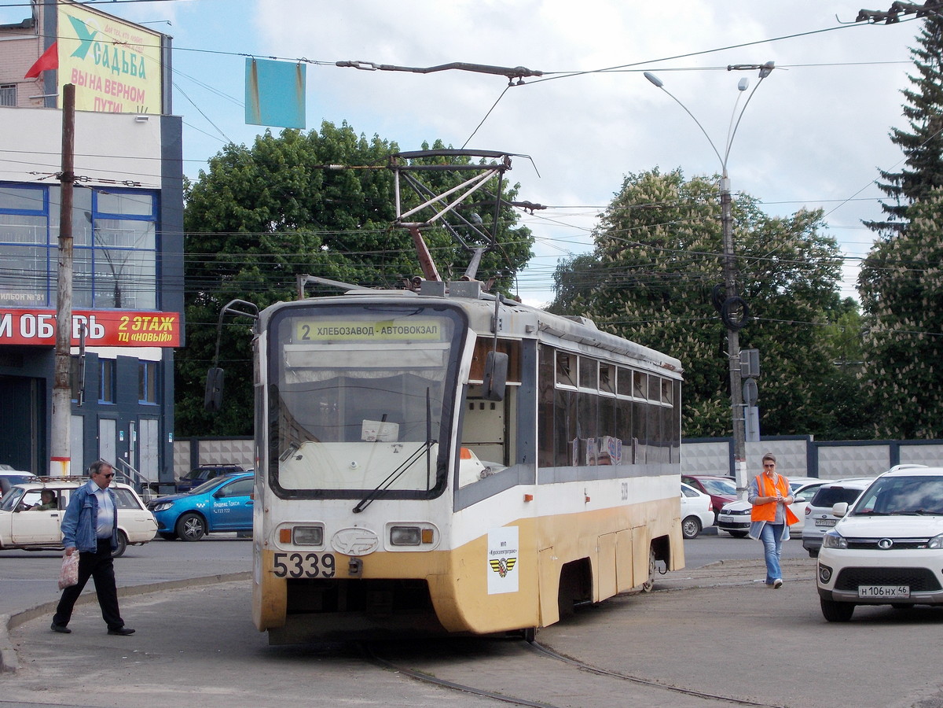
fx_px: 2343
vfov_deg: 17.2
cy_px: 354
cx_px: 472
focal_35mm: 86
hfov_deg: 22.8
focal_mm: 15.4
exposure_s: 1/250
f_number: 6.3
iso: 80
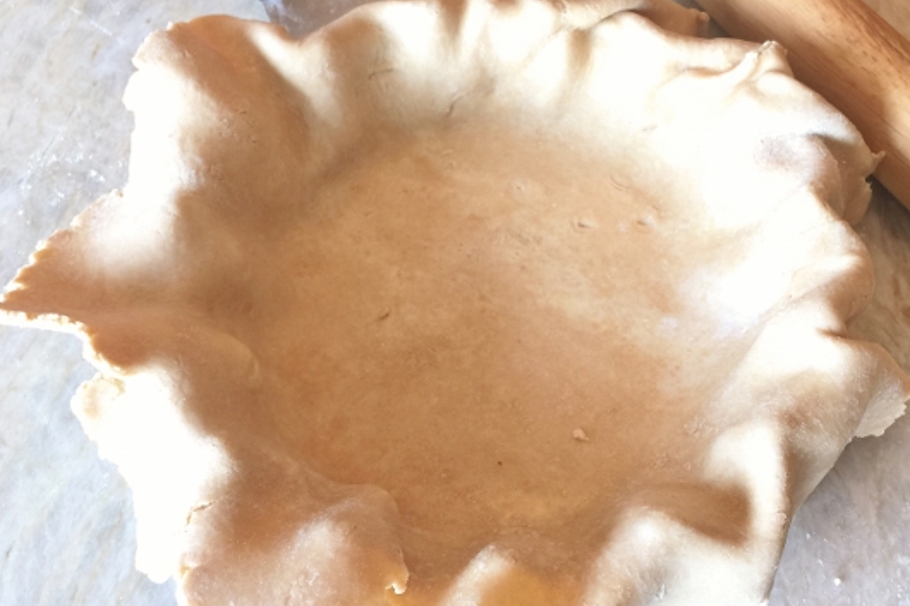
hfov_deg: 51.8
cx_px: 515
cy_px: 290
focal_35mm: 37
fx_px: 935
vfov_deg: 35.9
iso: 32
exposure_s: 1/30
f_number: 2.2
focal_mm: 4.15
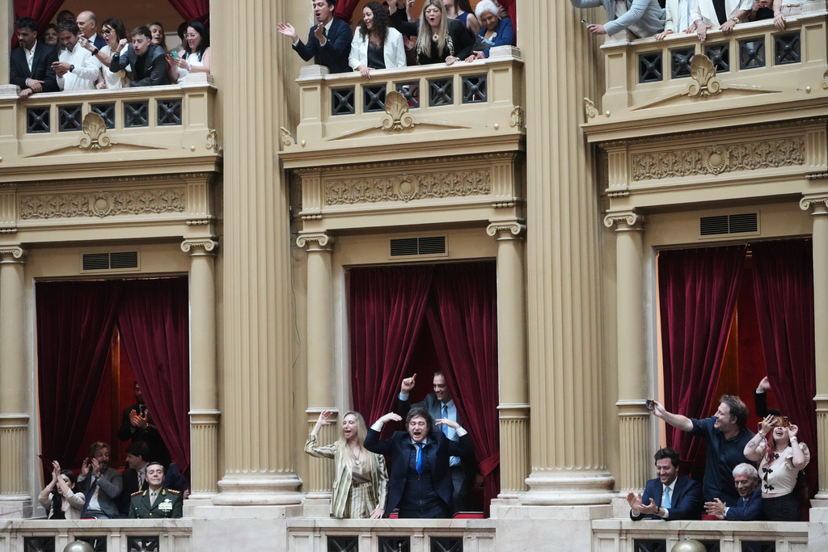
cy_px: 276
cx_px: 414
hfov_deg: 20.4
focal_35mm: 100
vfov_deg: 13.7
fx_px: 2300
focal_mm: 100
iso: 8000
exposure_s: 1/250
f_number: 5.6
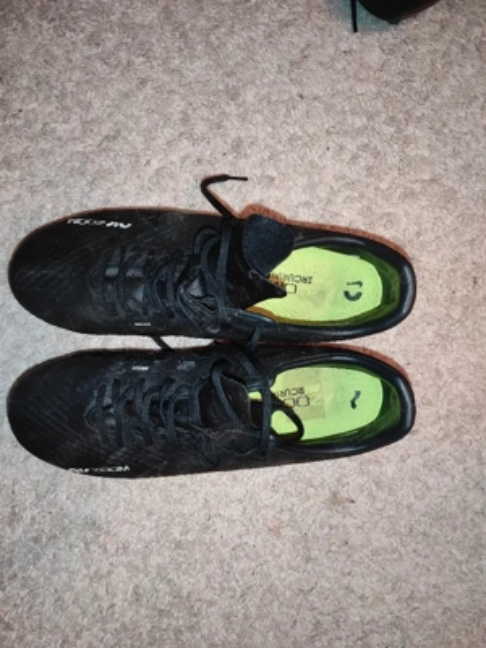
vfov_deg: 69.4
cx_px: 243
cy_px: 324
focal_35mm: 25
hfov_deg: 54.9
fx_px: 468
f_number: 1.89
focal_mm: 5.43
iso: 450
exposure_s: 1/33
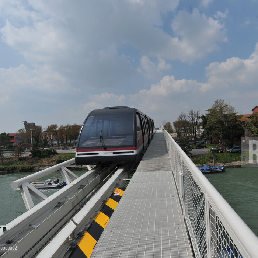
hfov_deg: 71.1
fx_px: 177
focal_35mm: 21
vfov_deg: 72.1
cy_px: 130
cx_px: 160
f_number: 9
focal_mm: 16
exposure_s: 1/1000
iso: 200
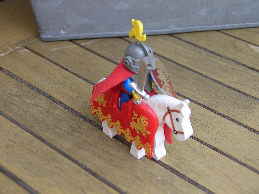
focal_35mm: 64
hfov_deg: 30.3
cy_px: 97
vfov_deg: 22.9
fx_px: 478
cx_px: 130
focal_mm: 10.6
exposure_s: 1/79.2
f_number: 3.2
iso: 50
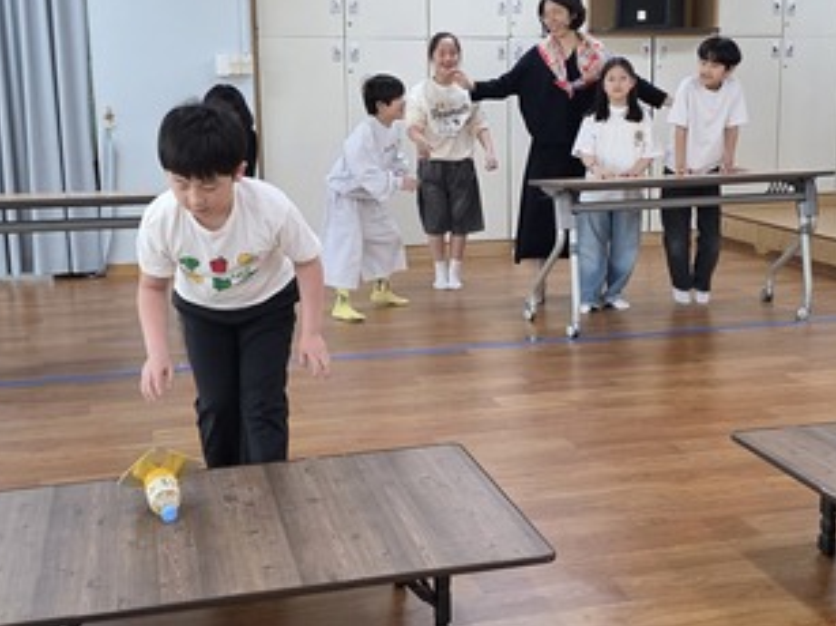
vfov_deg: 29.1
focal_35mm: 50
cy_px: 316
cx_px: 472
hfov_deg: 38.1
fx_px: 1207
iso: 250
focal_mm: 6.3
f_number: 1.7
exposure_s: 1/120
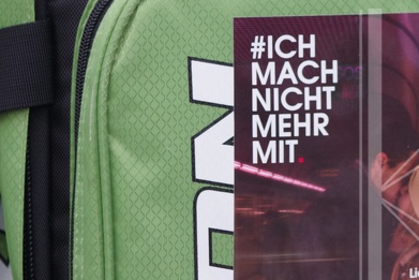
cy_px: 99
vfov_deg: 3.3
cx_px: 282
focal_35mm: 419
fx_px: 4878
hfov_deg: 4.9
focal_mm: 137.5
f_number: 4.5
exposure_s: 1/250
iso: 800
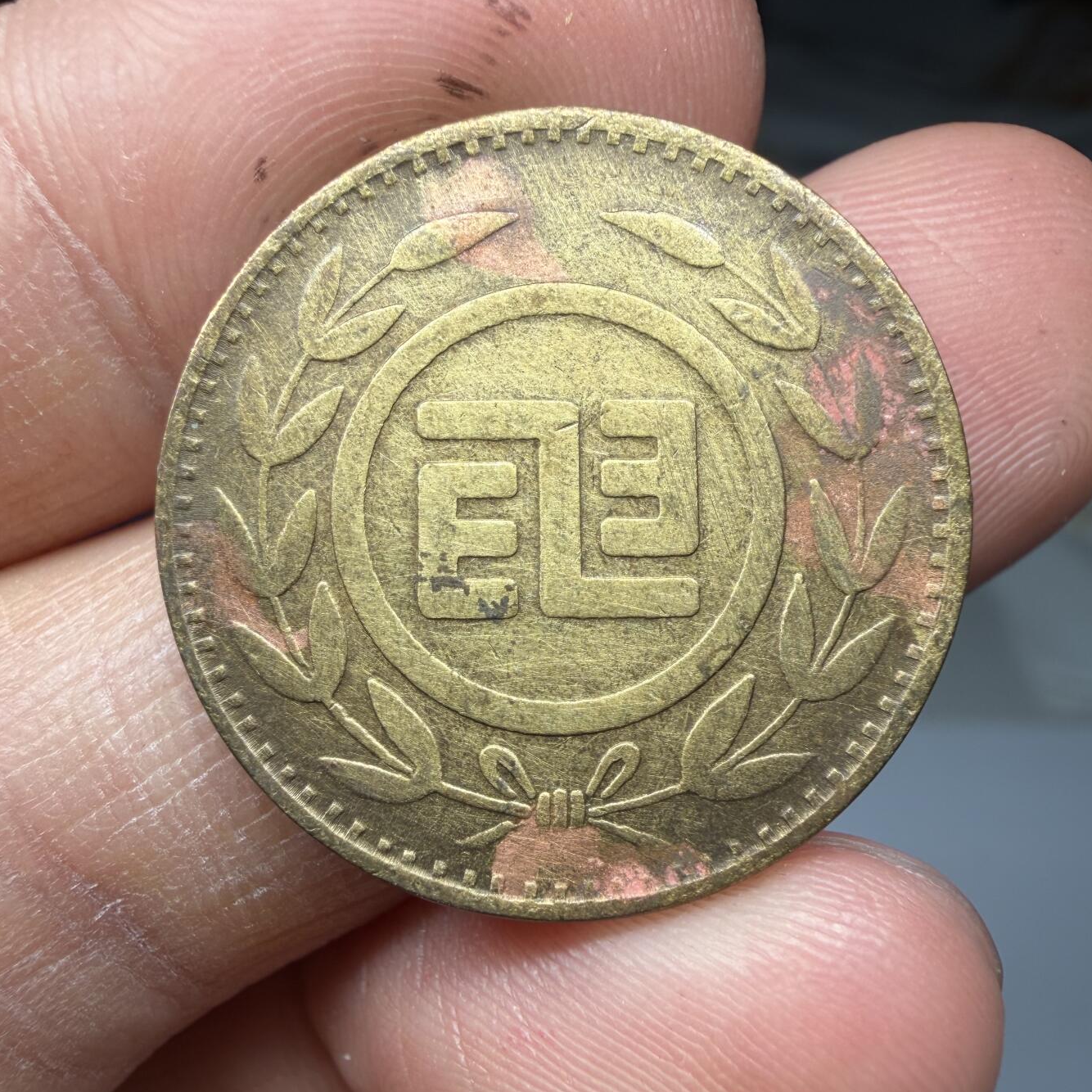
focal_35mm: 31
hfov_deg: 52.5
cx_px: 550
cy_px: 550
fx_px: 1106
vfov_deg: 52.5
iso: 50
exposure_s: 1/392
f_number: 2.2
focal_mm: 2.22
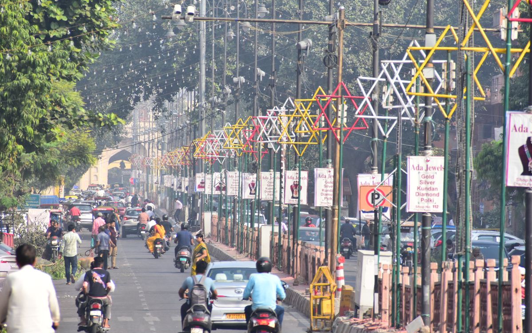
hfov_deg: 4.6
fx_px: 6671
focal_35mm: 460
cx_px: 266
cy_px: 165
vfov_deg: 2.9
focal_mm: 300
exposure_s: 1/400
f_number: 10
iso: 500
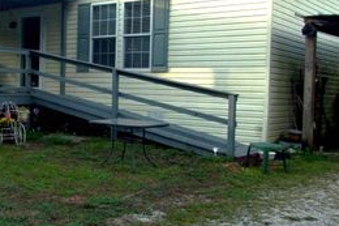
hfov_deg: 36.1
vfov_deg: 25.0
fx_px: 508
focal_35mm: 54
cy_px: 88
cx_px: 89
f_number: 3
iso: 80
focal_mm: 4.9
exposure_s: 1/400
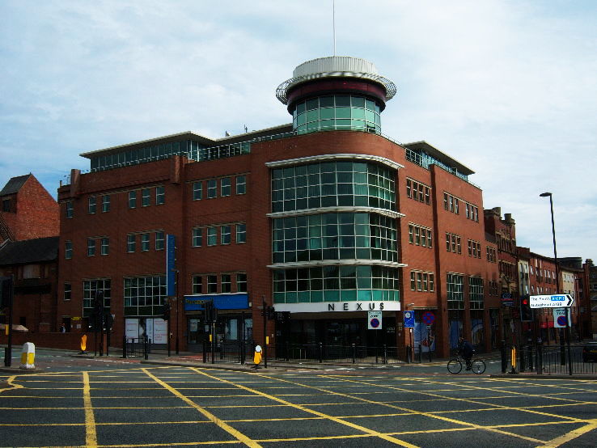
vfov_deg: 39.7
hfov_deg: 51.3
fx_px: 621
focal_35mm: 36
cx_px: 298
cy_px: 224
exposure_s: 1/800
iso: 80
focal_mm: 7.5
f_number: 4.8
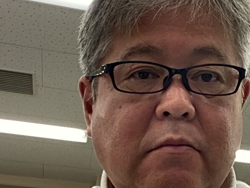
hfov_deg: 28.9
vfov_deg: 22.2
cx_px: 188
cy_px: 125
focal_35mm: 66
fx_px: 477
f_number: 2.4
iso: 125
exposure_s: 1/60
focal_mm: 2.15
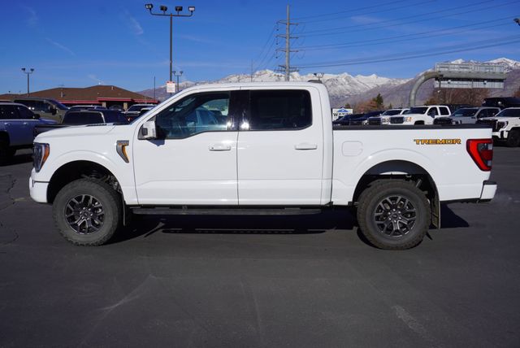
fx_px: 520
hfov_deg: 53.1
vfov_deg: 36.9
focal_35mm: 36
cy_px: 174
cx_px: 260
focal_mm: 24
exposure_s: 1/400
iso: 100
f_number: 11
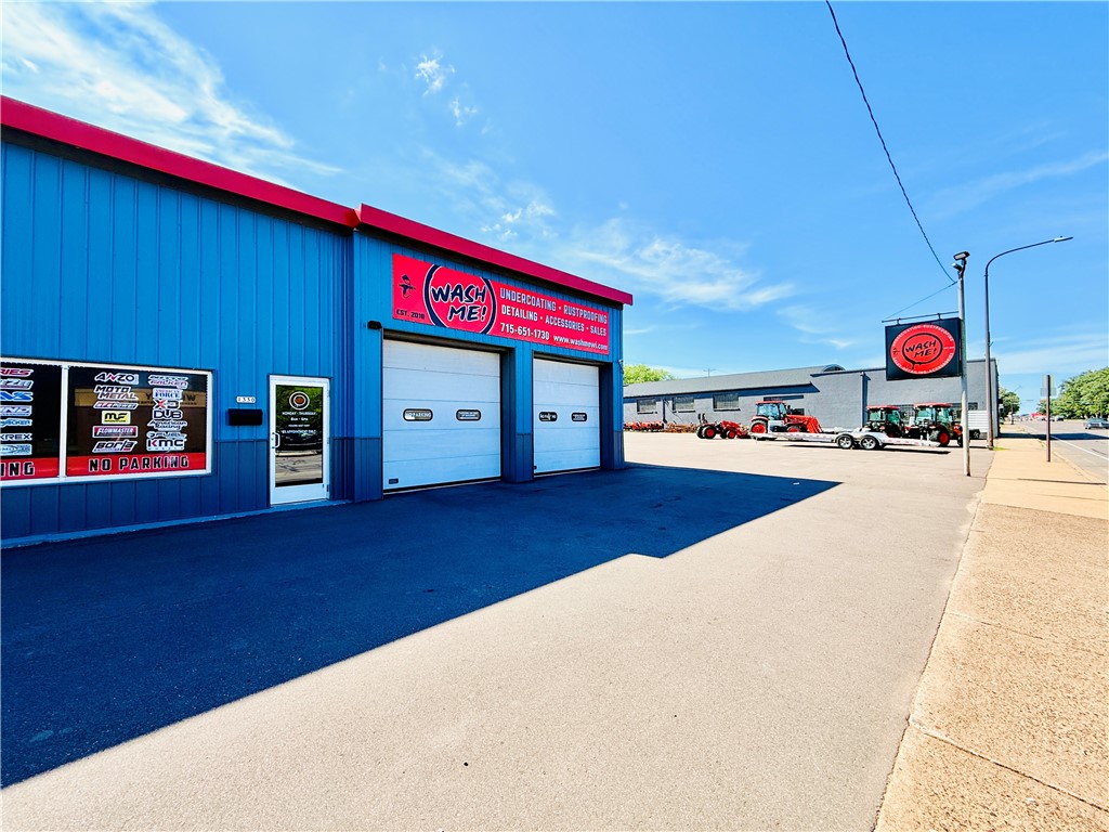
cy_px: 416
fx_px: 449
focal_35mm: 14
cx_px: 554
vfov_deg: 85.7
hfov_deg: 102.1
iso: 50
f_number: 2.2
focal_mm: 2.22
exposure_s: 1/1235
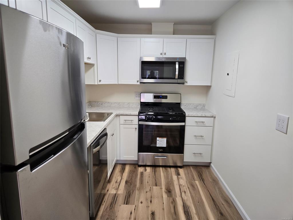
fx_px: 195
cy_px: 110
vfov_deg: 58.9
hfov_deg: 73.9
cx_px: 146
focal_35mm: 23
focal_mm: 5.4
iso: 125
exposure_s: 1/120
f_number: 1.8
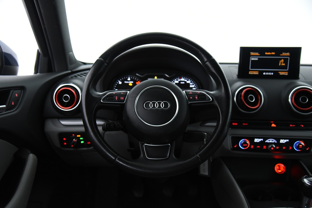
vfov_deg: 42.4
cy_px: 104
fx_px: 269
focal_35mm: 31
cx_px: 156
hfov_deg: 60.3
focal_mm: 31
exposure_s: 1/40
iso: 4000
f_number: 4
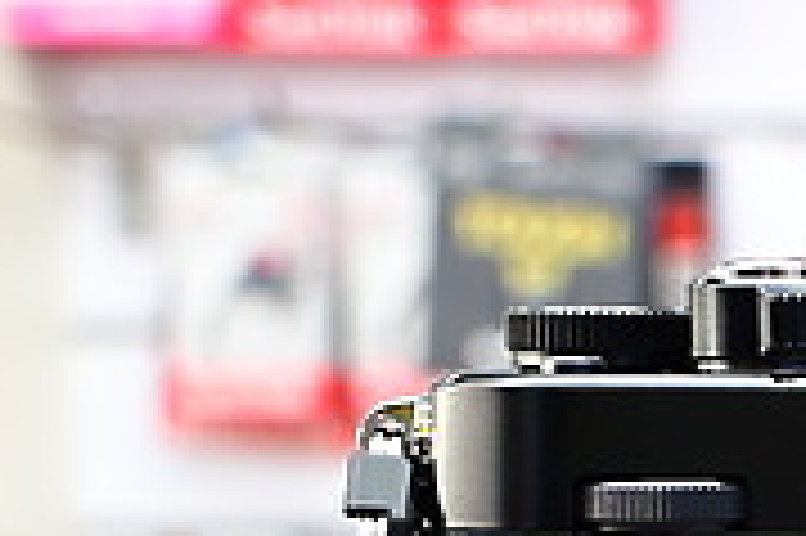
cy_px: 775
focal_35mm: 151
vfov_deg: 8.9
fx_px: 3378
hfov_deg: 12.6
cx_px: 1373
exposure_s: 1/40
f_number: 5.3
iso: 1000
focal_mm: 25
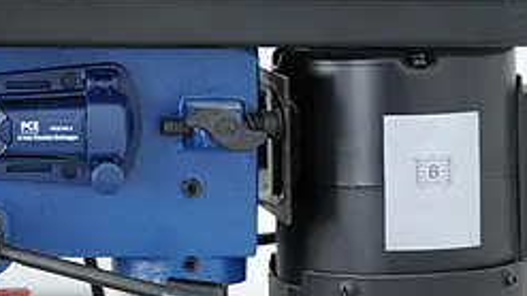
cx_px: 145
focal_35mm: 177
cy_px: 142
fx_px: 2474
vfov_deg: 6.9
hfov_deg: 12.1
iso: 400
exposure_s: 1/10
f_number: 5.3
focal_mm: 62
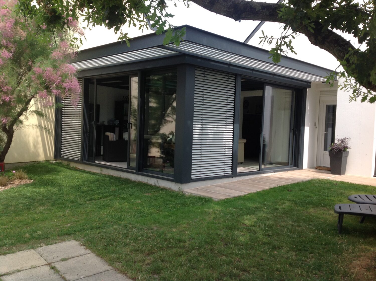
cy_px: 140
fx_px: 380
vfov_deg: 40.6
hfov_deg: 52.7
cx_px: 188
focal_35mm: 35
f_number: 2.4
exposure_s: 1/521
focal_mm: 4.28
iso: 50
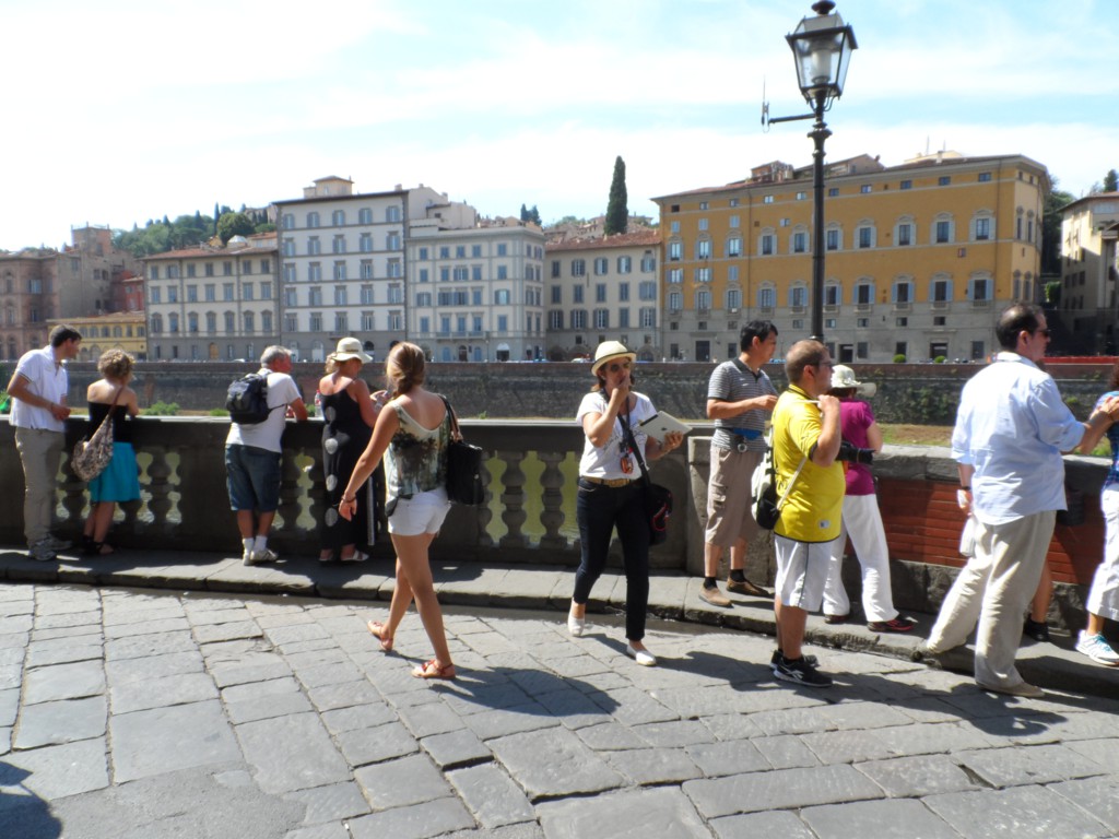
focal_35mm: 24
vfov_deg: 56.8
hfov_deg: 71.6
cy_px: 420
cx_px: 560
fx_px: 776
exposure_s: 1/350
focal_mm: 4
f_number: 4.5
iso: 80
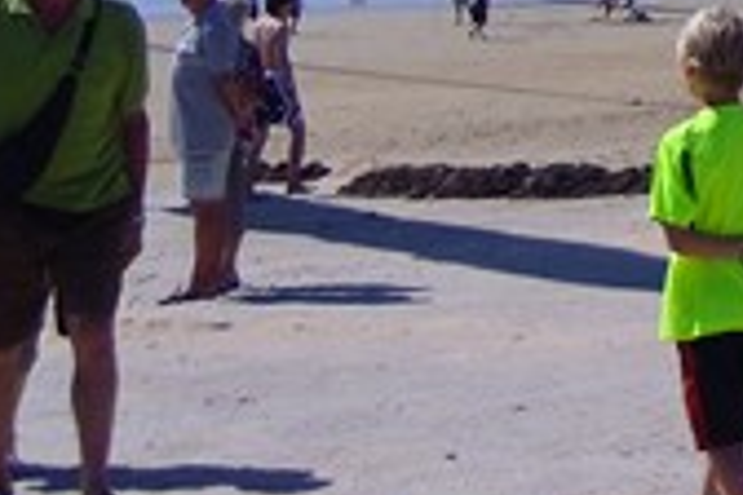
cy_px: -601
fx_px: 2807
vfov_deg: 9.2
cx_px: 1126
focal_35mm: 136
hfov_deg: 14.1
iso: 80
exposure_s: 1/234
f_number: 9.5
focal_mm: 5.6
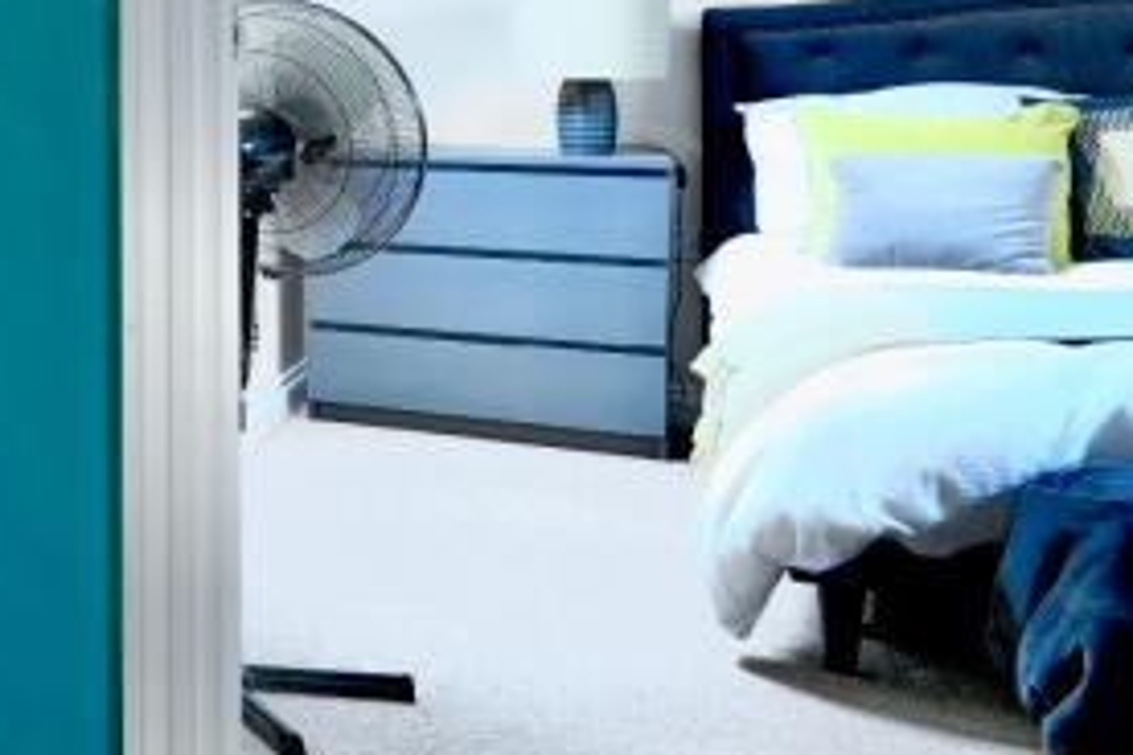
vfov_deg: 25.2
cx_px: -649
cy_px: 84
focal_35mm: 52
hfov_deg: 25.8
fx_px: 1636
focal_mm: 14
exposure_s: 2.5
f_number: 13
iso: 80
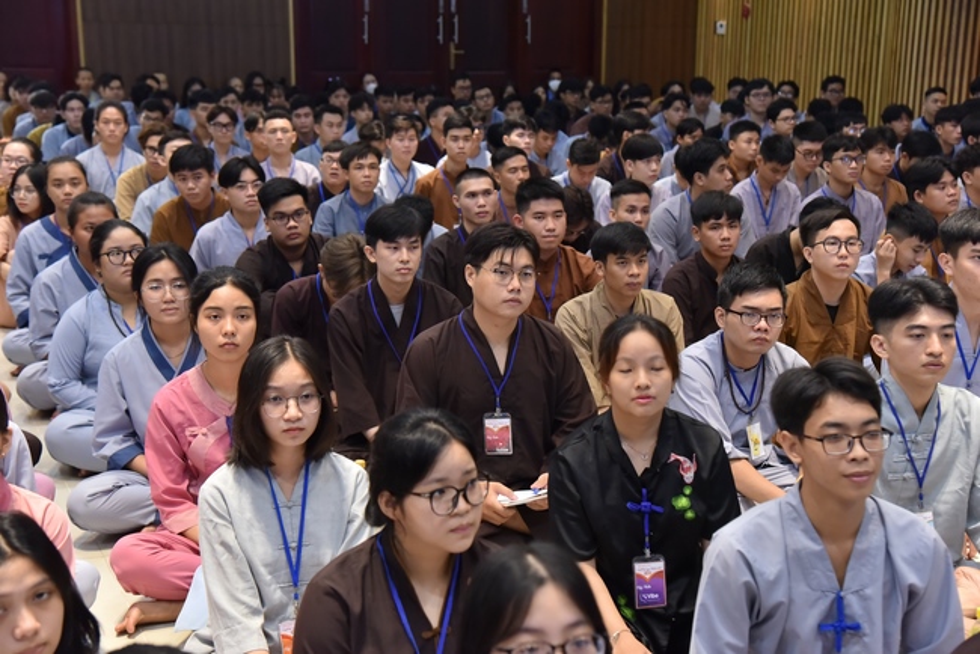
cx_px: 490
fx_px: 1688
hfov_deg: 32.4
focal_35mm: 62
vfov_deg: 21.9
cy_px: 327
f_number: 5
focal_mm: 62
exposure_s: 1/125
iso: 2000
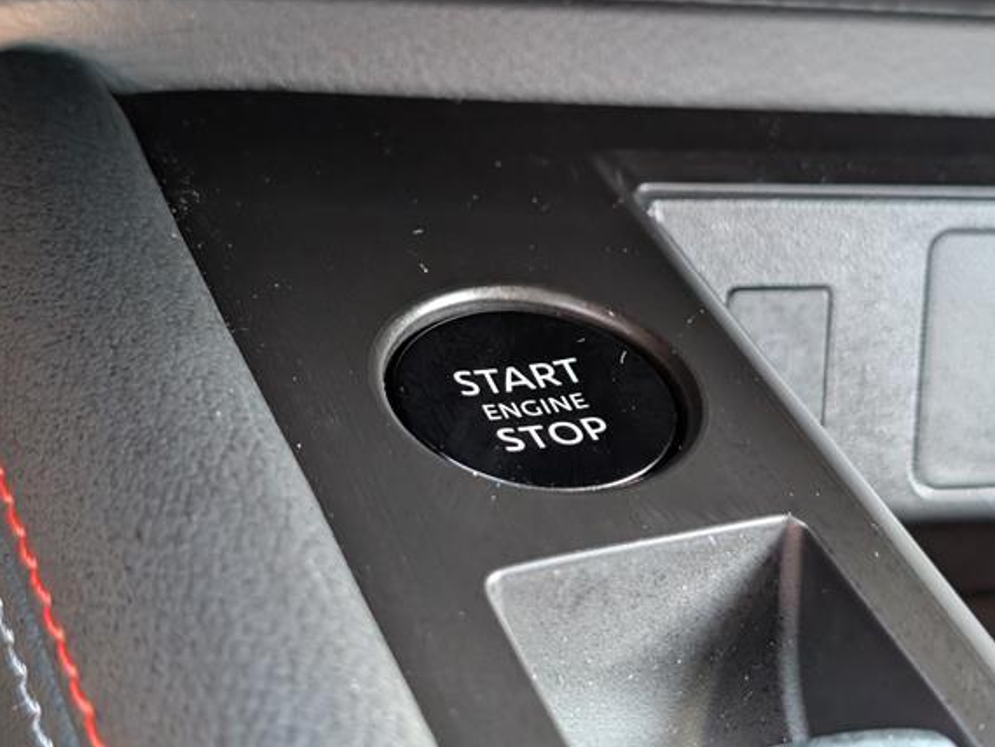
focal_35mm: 55
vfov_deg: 26.6
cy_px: 356
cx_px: 529
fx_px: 1582
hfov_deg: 34.9
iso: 938
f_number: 1.68
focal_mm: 6.9
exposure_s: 1/128
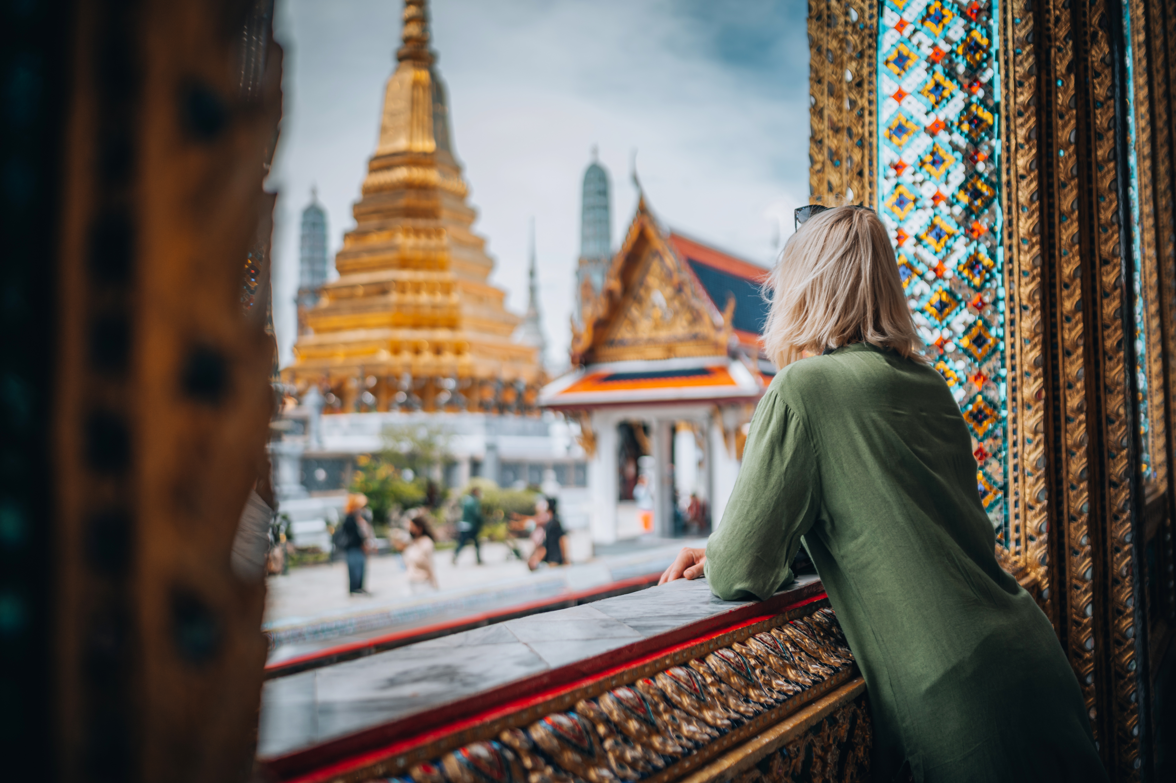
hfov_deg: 54.5
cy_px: 392
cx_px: 588
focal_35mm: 35
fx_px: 1143
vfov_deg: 37.8
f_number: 1.8
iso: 100
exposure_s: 1/640
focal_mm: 35
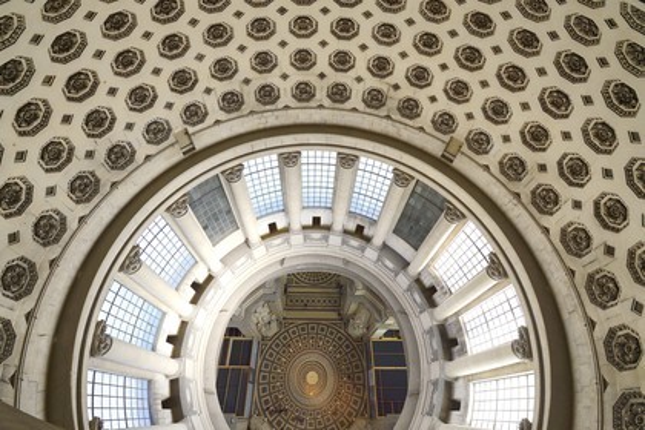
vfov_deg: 81.2
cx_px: 322
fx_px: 251
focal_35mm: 14
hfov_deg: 104.3
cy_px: 215
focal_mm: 14
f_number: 9
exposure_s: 1/80
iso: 800
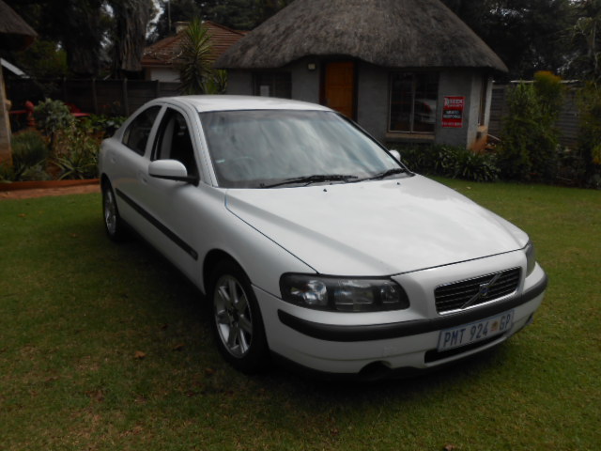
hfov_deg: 60.0
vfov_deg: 46.8
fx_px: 521
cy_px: 226
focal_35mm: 30
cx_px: 300
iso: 80
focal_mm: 5.3
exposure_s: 1/1250
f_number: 3.8
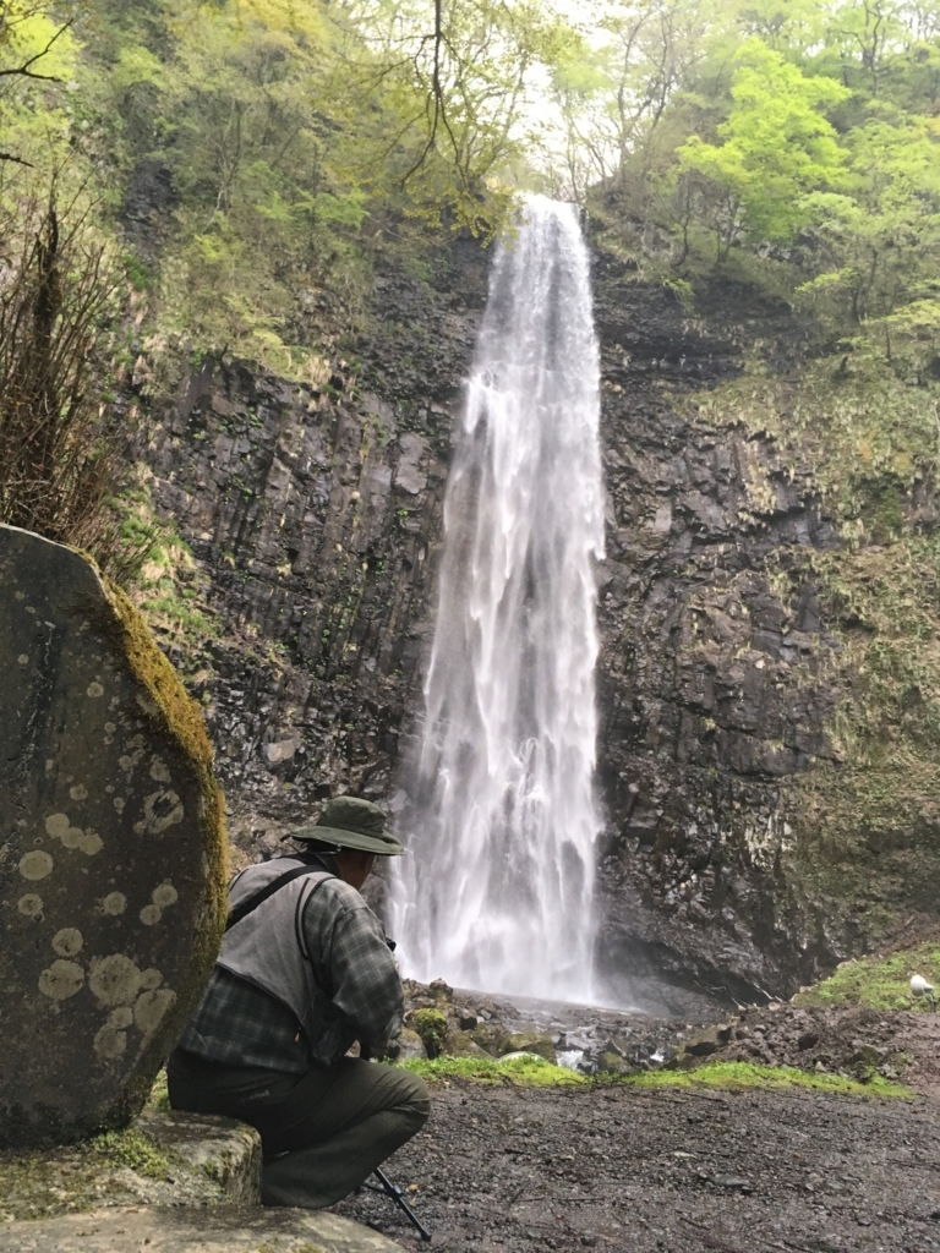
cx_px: 470
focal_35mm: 29
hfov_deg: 48.2
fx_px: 1050
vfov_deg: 61.7
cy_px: 626
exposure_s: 1/30
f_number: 2.2
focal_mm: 4.15
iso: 40
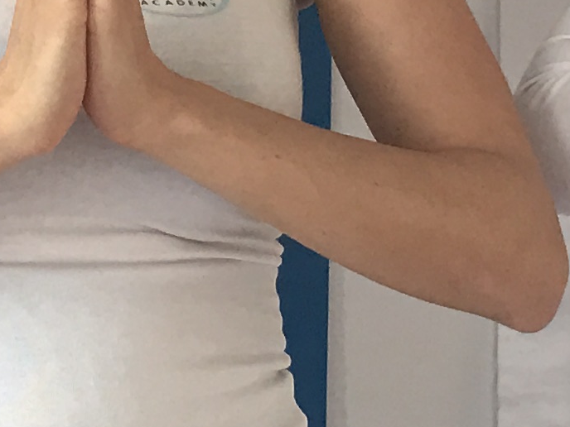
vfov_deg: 8.8
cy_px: -216
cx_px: 37
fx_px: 2700
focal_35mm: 164
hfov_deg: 12.0
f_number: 1.8
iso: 25
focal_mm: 3.99
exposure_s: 1/33
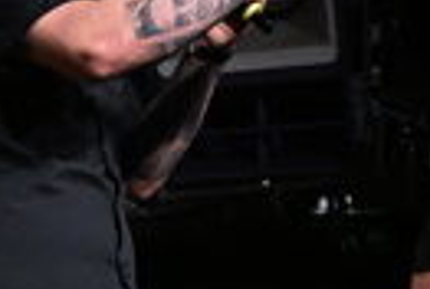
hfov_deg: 13.3
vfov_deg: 8.9
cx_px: -102
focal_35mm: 150
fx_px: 1791
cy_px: 460
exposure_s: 1/500
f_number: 5
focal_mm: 28.5
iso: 5000
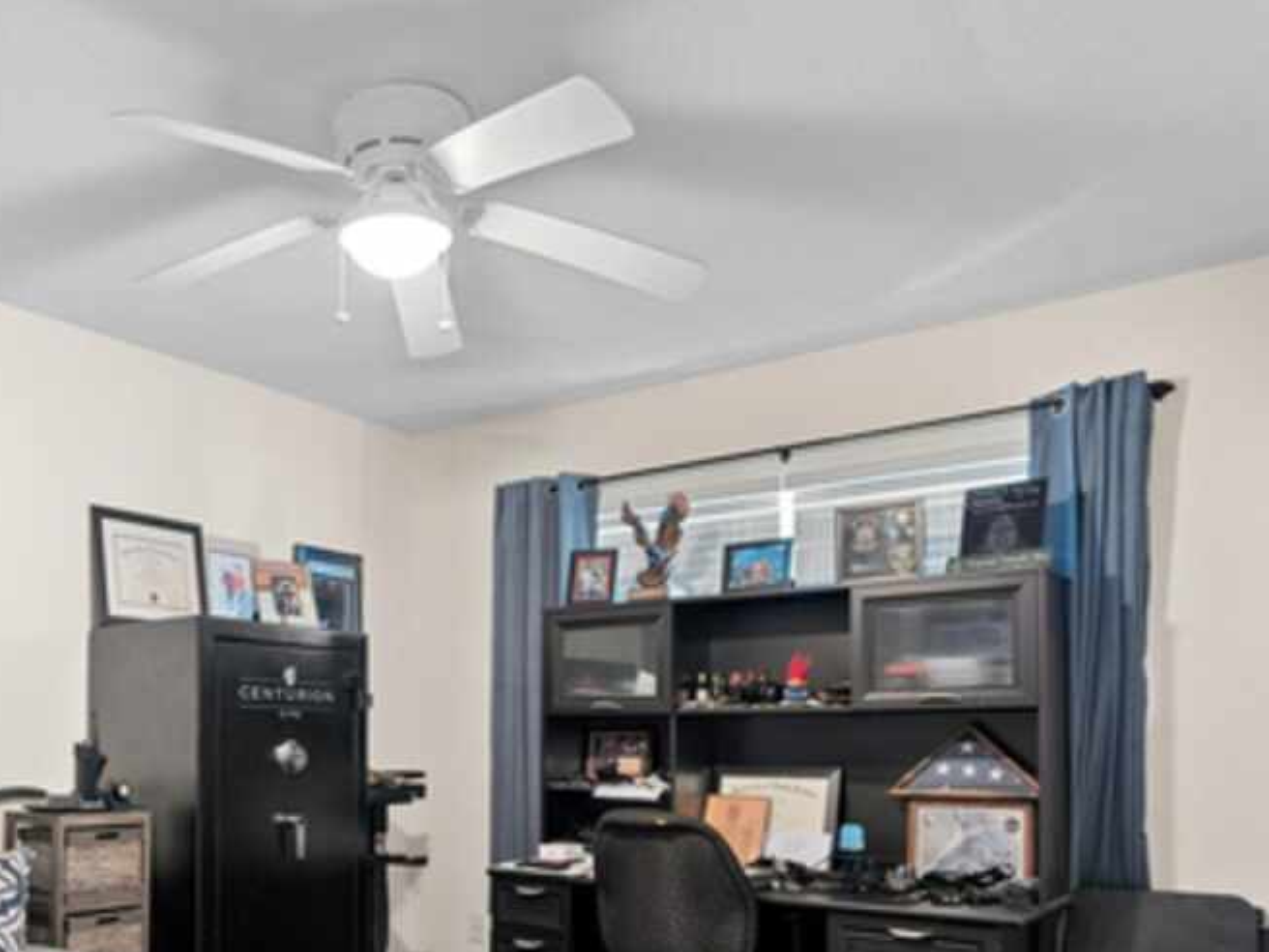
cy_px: 774
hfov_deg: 57.1
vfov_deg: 44.3
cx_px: 327
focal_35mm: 30
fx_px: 1100
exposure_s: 10
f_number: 9
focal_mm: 16
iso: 250
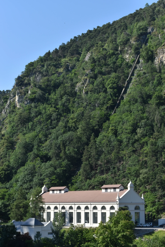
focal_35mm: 72
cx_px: 82
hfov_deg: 18.9
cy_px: 124
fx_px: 495
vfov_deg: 28.1
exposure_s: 1/320
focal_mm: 48
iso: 200
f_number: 9
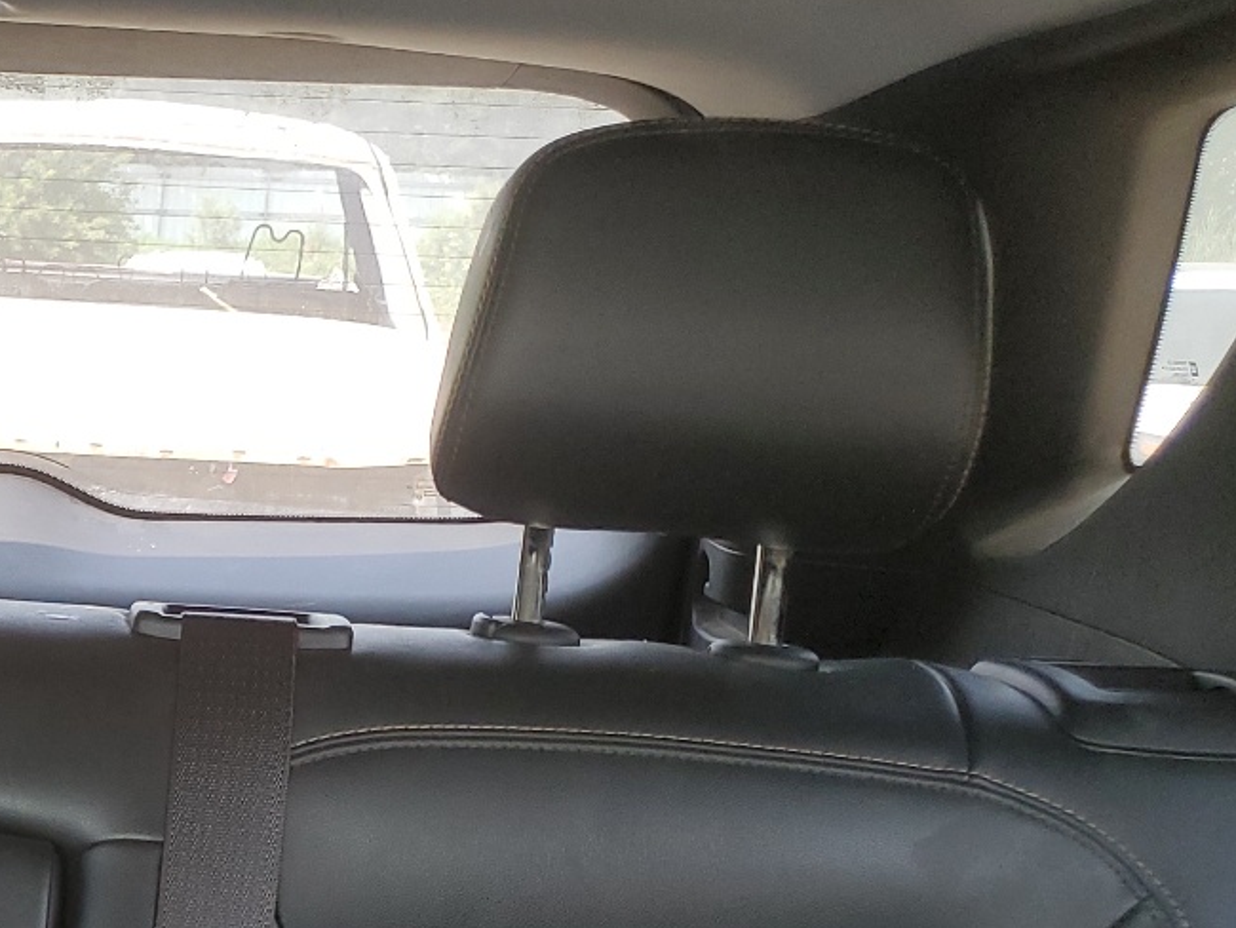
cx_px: -253
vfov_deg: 21.9
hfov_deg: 26.8
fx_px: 2286
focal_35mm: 64
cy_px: 977
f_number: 1.5
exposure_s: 1/120
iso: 69
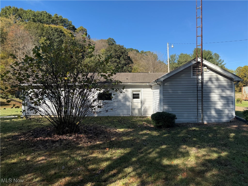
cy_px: 93
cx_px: 124
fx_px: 172
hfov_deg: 71.6
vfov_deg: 56.8
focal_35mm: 24
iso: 100
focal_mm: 6.76
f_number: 1.78
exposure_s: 1/2907
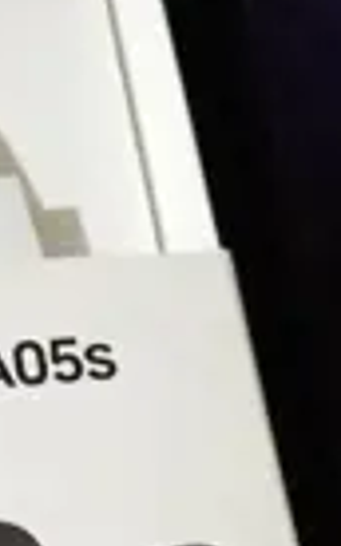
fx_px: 1237
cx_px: -44
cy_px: 495
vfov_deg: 24.2
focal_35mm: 83
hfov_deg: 15.3
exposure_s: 1/33.3
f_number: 1.9
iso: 2517
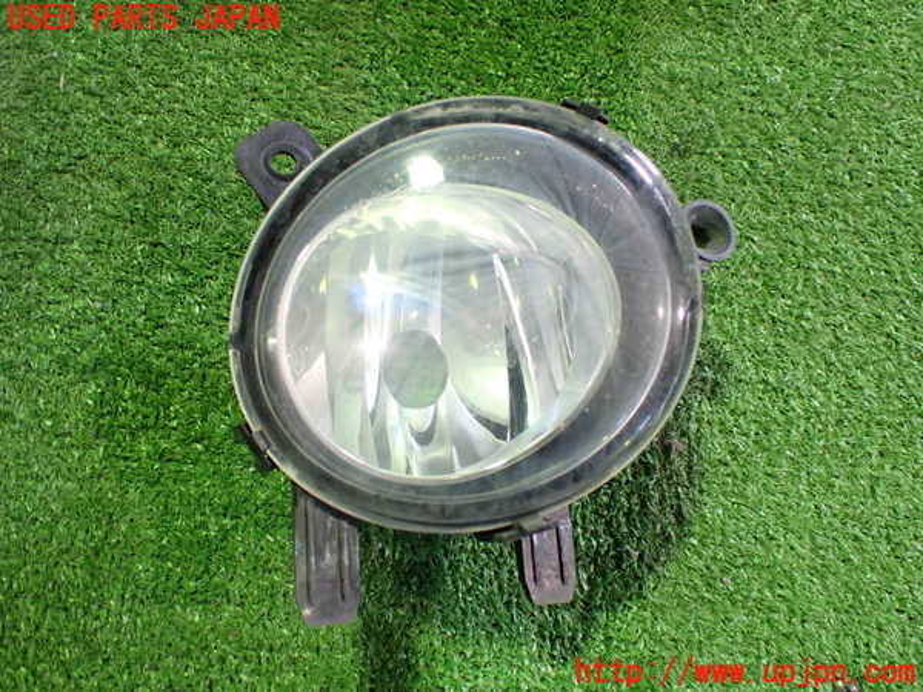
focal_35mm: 30
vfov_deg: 46.8
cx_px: 462
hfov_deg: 60.0
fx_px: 800
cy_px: 346
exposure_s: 1/50
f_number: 2.3
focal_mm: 5.4
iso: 800
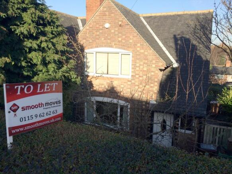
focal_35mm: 30
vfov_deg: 46.8
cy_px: 87
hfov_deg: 60.0
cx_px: 116
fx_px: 201
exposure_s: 1/1172
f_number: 2.2
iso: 32
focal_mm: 4.12
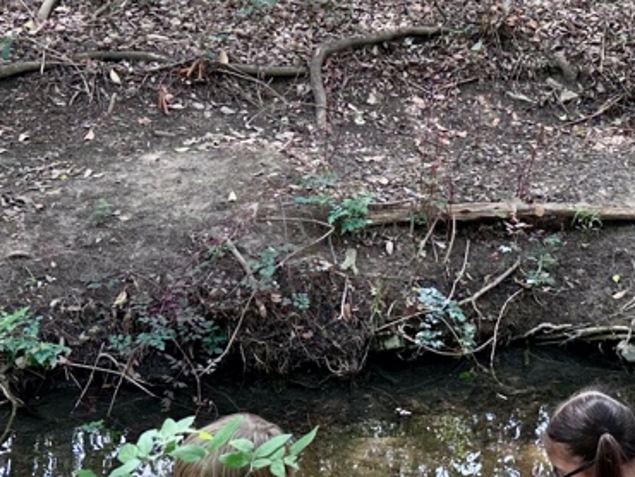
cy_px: 134
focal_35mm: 83
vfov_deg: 17.7
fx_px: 1524
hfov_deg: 23.0
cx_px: 568
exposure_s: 1/155
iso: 64
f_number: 1.78
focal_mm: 6.86
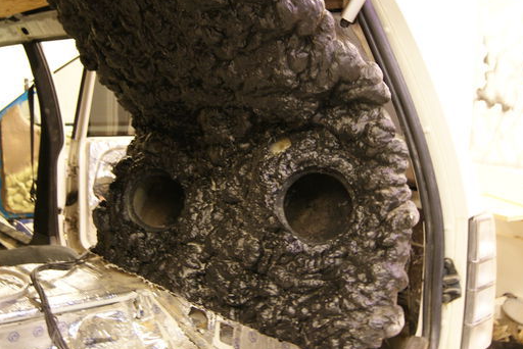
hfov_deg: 43.6
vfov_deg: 29.9
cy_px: 156
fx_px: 654
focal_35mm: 45
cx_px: 243
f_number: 4
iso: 400
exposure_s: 1/6
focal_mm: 24
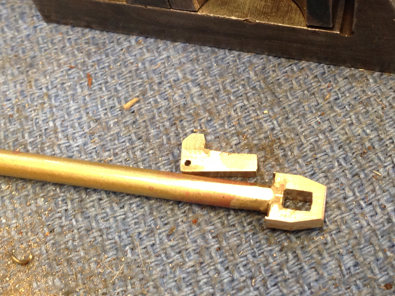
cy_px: 57
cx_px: 198
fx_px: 719
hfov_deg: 30.7
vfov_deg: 22.9
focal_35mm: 63
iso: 100
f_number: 2.4
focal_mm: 4.12
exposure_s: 1/20
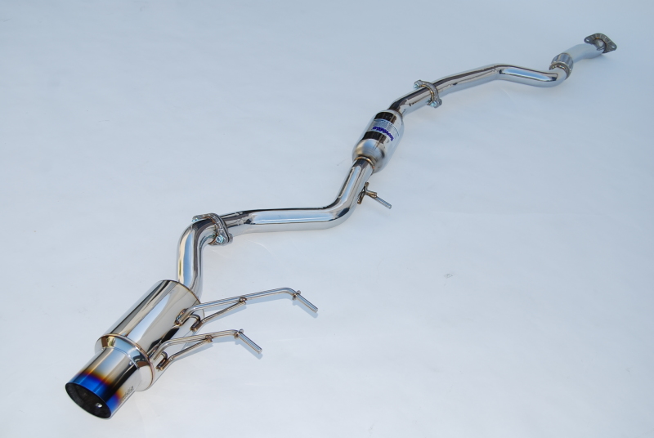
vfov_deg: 32.0
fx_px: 764
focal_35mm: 42
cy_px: 219
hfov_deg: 46.3
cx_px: 327
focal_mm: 28
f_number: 5.6
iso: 100
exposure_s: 1/200
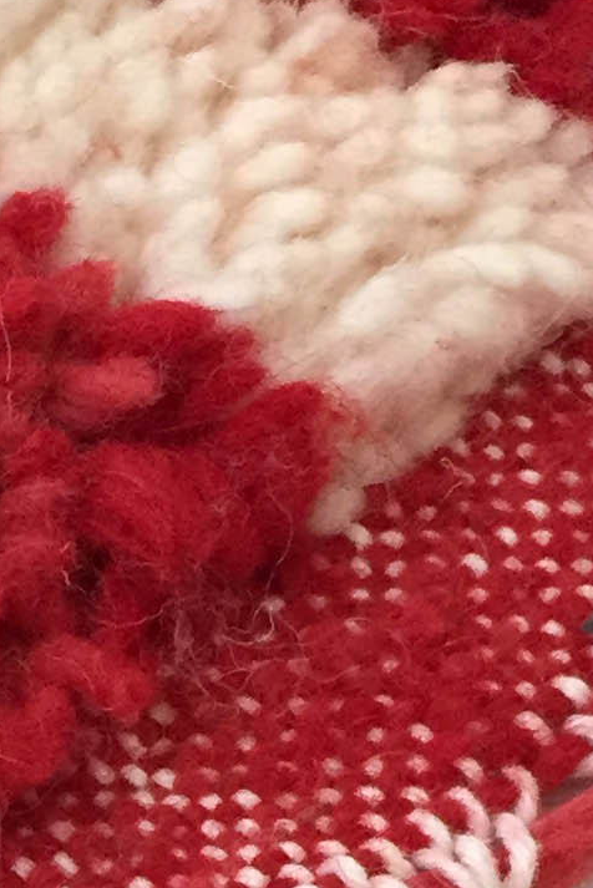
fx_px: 3406
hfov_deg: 9.7
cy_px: 1069
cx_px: -194
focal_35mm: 138
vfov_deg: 14.4
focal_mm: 4.15
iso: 200
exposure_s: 1/33
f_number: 2.2
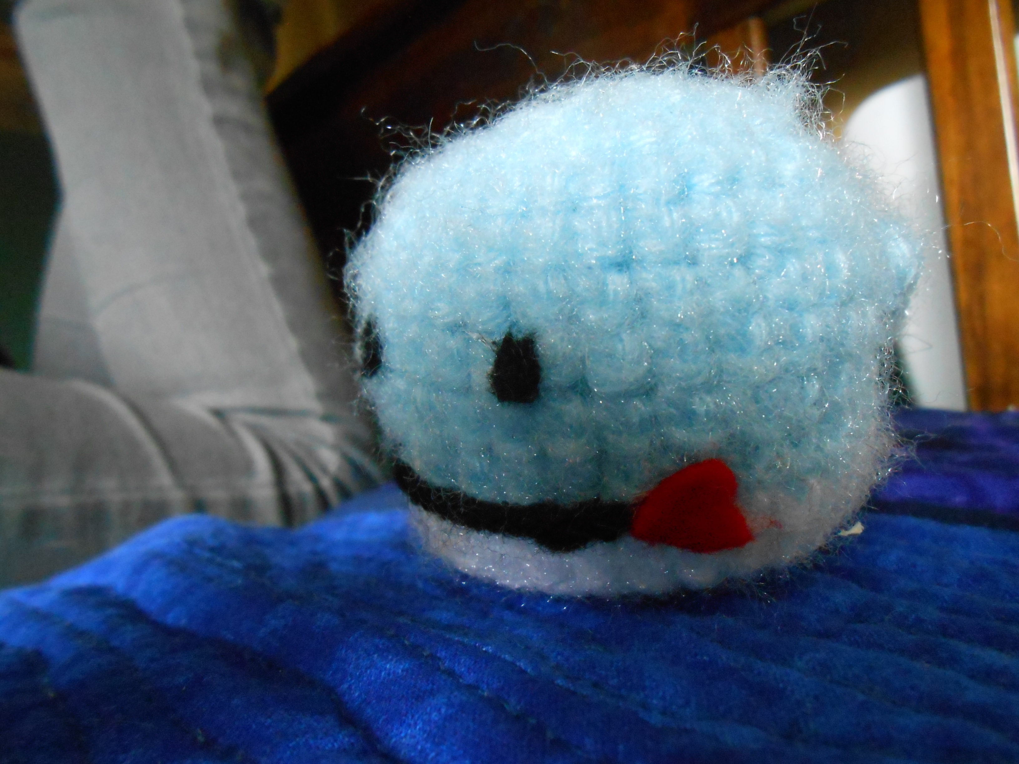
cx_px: 510
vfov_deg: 53.1
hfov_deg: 67.3
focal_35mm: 26
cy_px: 382
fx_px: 765
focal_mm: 4.6
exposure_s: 1/40
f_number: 3.5
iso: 800
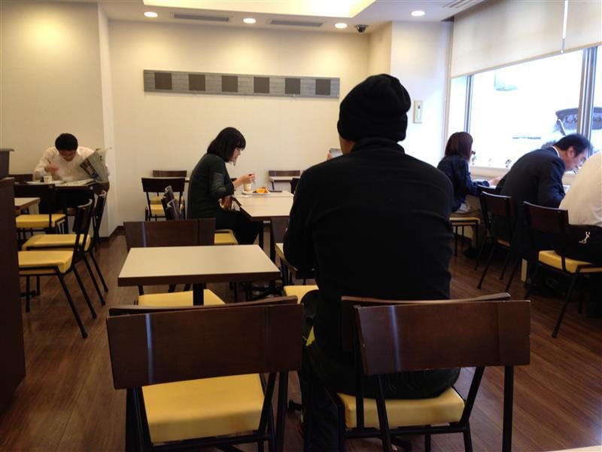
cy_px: 226
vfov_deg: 42.9
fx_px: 574
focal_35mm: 33
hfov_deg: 55.4
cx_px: 301
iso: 64
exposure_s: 1/20
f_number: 2.4
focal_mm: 4.13
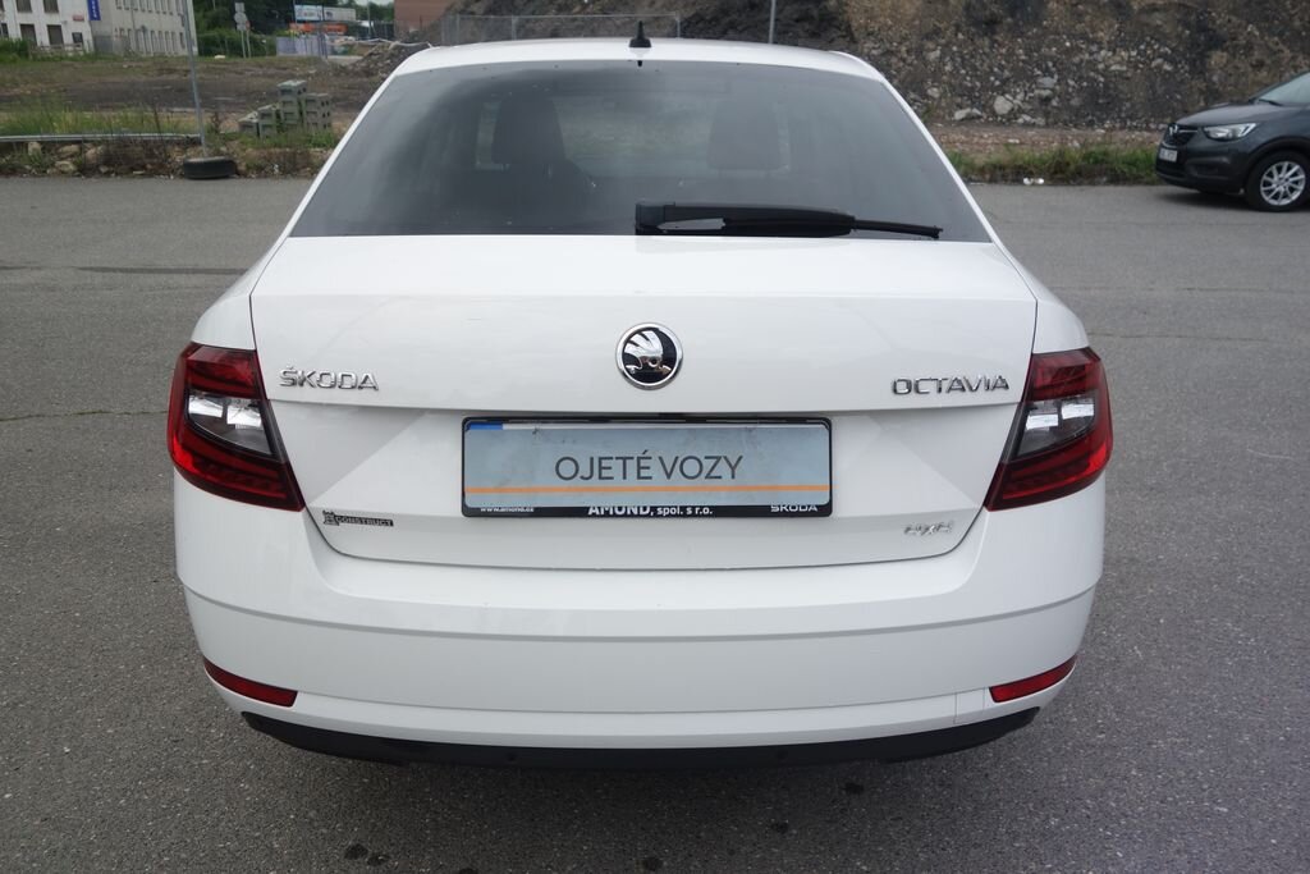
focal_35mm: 28
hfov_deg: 65.5
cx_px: 655
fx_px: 1019
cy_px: 437
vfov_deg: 46.4
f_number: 2.8
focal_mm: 10.4
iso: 125
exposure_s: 1/2000
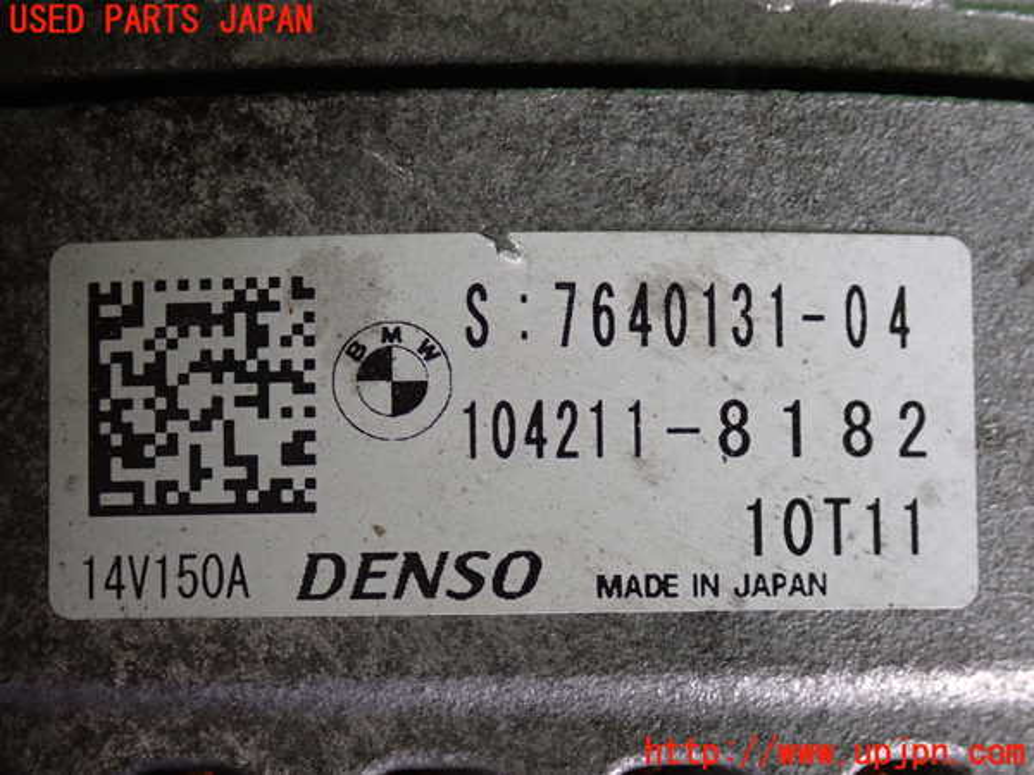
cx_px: 517
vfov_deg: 18.0
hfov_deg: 23.8
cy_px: 388
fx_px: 2449
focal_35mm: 82
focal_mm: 14.62
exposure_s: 1/125
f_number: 4.3
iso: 800
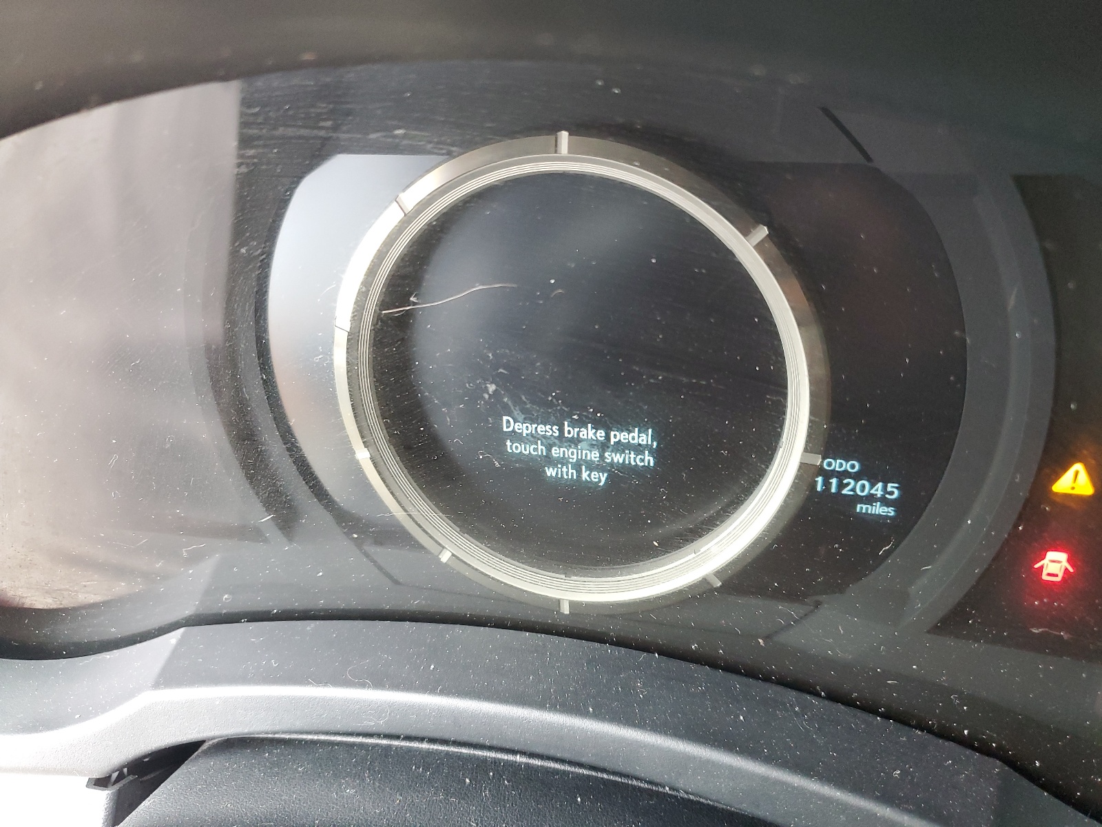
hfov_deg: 67.3
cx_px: 551
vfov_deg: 53.1
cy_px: 414
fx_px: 828
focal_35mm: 26
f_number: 1.5
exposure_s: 1/60.2
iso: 248
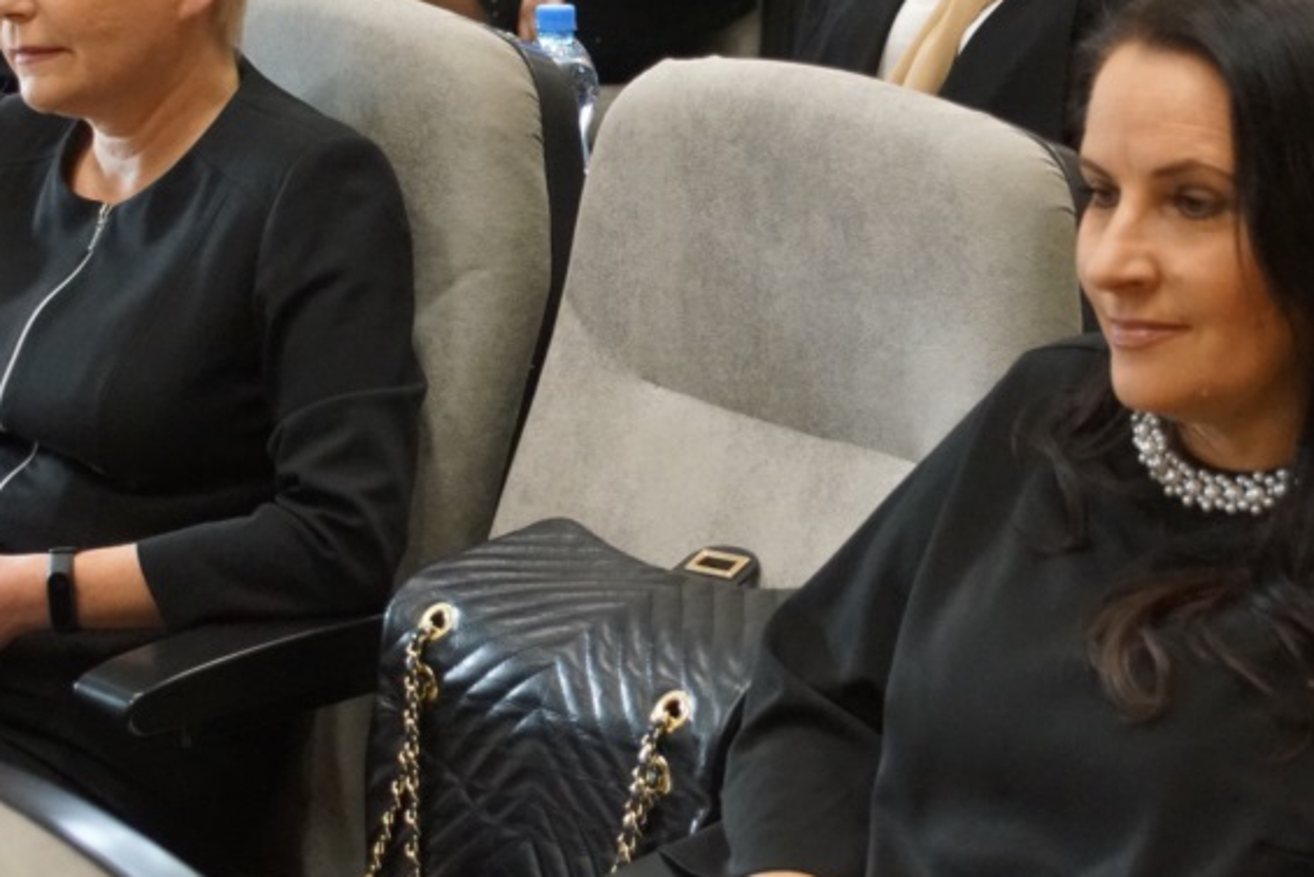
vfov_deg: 14.7
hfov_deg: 21.9
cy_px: 357
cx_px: 812
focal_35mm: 93
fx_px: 3391
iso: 3200
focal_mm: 35
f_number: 4.5
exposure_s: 1/160
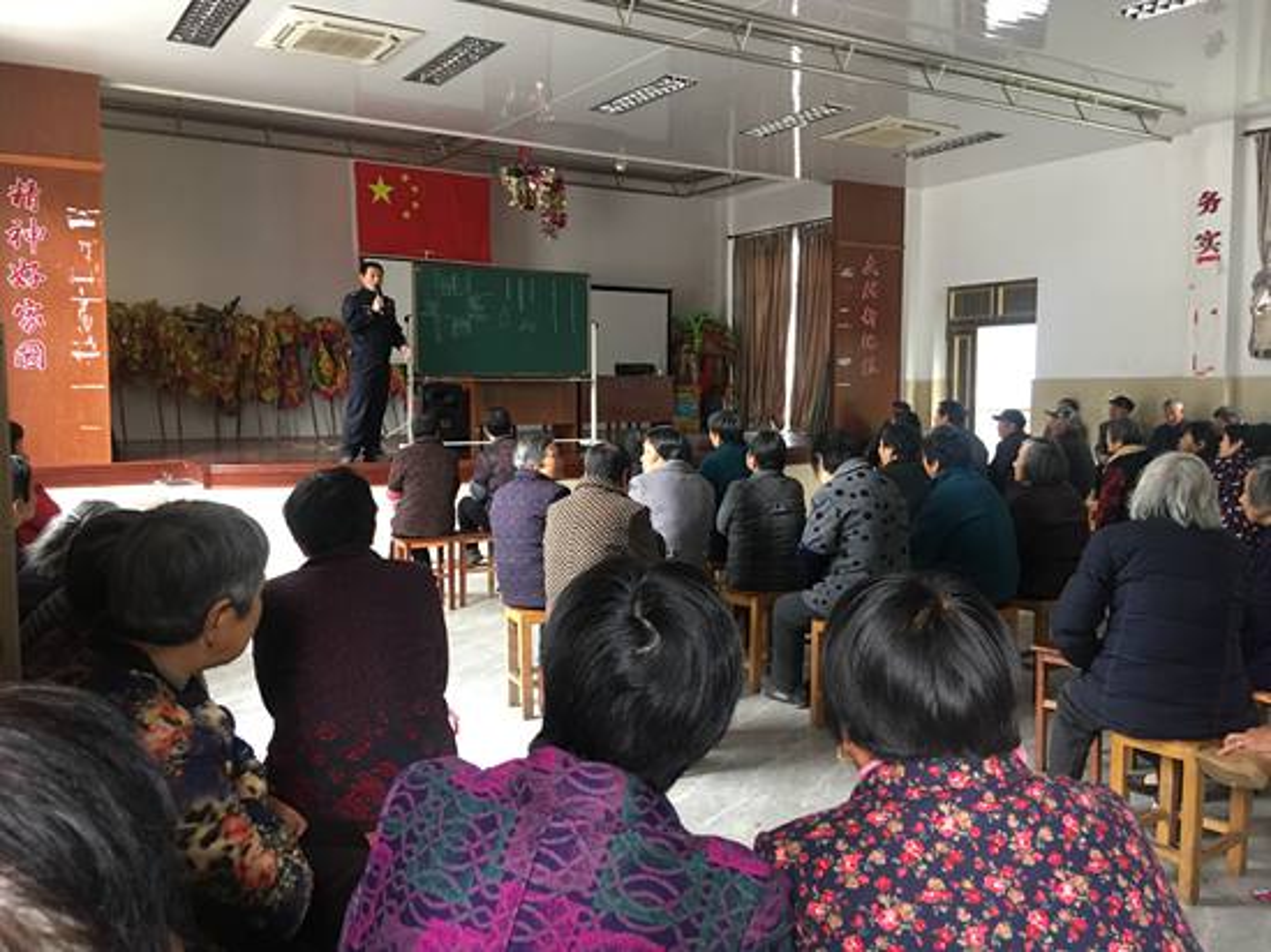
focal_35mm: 29
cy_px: 476
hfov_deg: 61.7
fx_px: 1064
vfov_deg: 48.2
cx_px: 636
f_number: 2.2
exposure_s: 1/10
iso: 100
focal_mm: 4.15
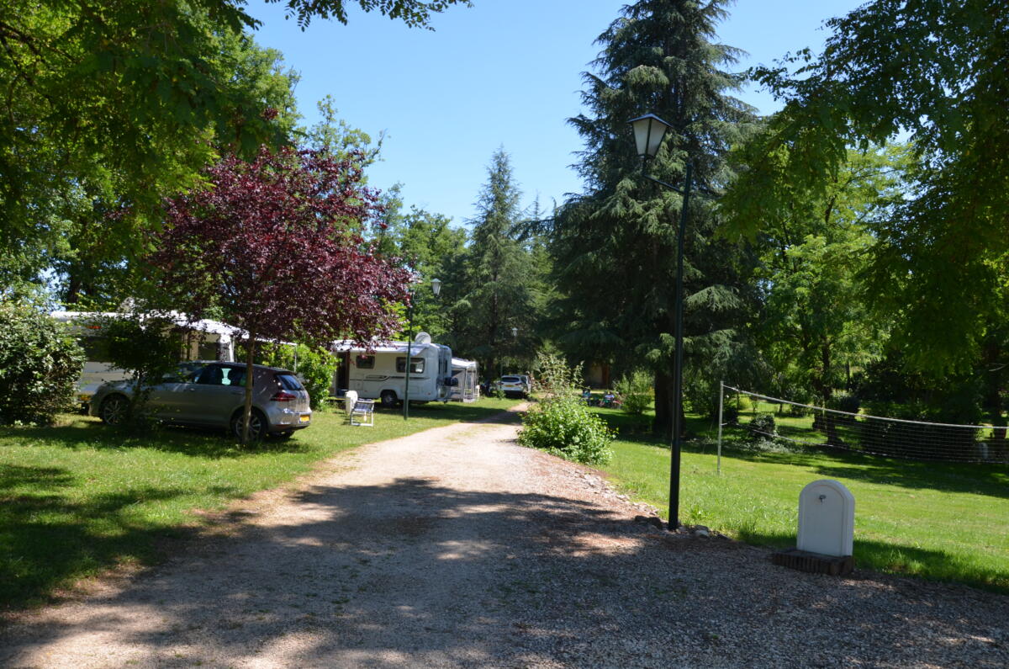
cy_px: 334
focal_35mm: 27
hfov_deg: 67.5
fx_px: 755
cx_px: 504
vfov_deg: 47.7
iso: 200
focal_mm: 18
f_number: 8
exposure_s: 1/250
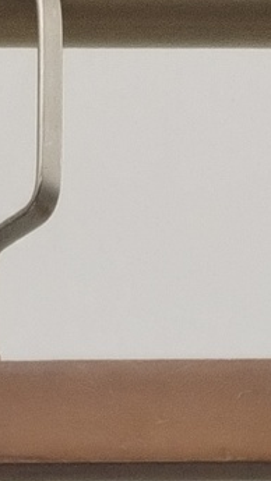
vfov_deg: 7.9
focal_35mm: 220
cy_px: 1612
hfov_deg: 5.5
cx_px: -10
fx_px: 2811
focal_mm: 4.75
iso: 280
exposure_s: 1/120
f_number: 1.8
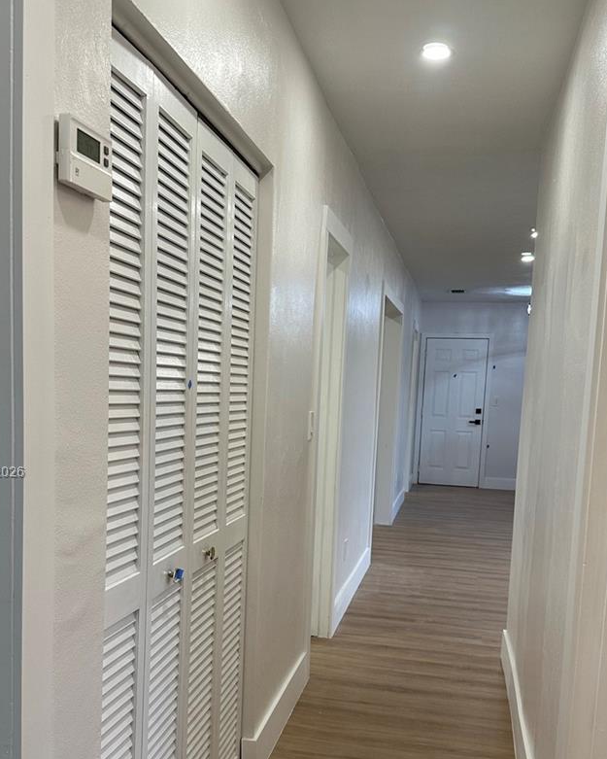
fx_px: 808
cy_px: 473
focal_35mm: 36
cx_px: 282
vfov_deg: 49.8
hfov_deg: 41.1
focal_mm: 6.86
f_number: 1.78
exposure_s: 1/120
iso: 125
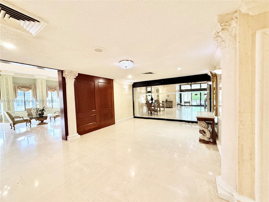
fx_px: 109
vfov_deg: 85.7
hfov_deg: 102.1
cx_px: 134
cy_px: 101
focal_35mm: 14
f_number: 2.2
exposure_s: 1/60
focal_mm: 2.22
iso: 250
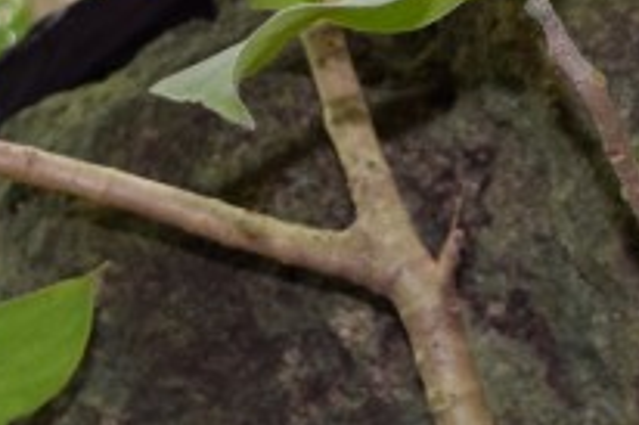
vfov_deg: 5.8
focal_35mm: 231
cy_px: -422
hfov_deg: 8.8
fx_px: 4106
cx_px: 853
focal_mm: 31
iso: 560
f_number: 5.6
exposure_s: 1/125
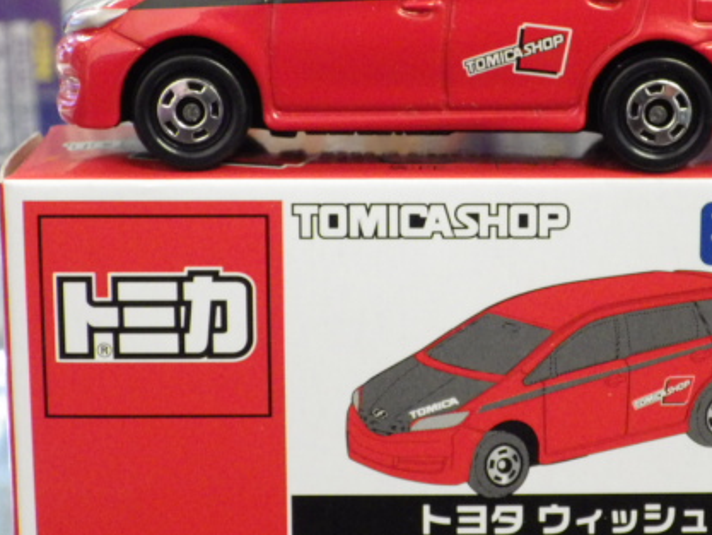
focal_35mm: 109
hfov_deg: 18.0
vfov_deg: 13.6
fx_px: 2243
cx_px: 452
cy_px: 232
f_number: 4.2
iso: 800
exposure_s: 1/25
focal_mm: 12.8
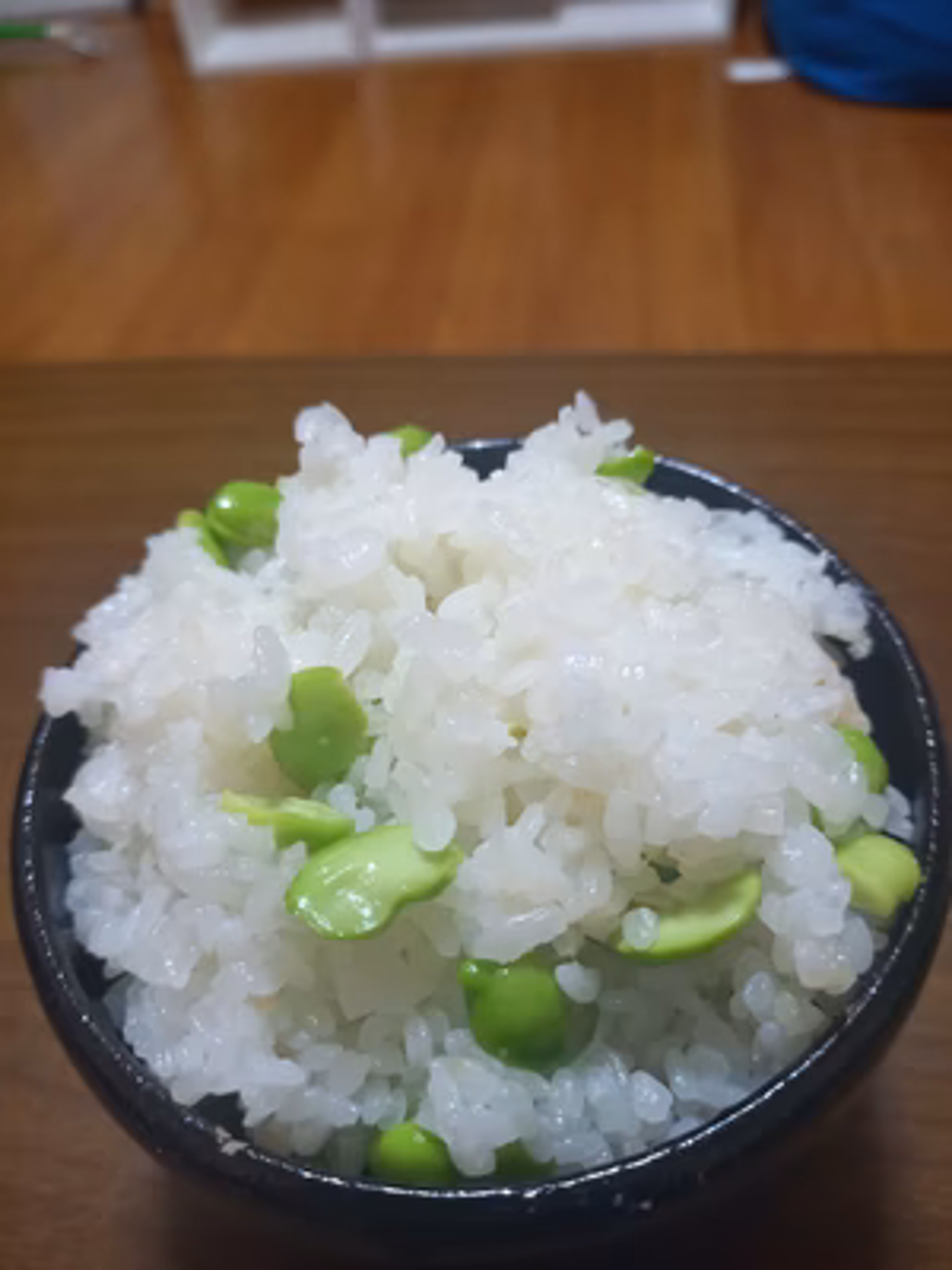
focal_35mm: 25
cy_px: 635
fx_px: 917
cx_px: 476
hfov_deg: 54.9
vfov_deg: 69.4
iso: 320
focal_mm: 4.65
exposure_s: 1/50
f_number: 1.8
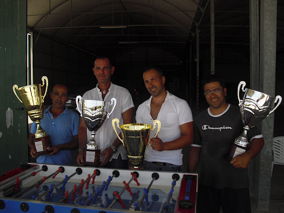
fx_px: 295
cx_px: 142
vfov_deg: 39.6
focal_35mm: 36
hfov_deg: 51.4
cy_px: 106
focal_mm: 6.3
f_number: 7.8
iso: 64
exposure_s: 1/100
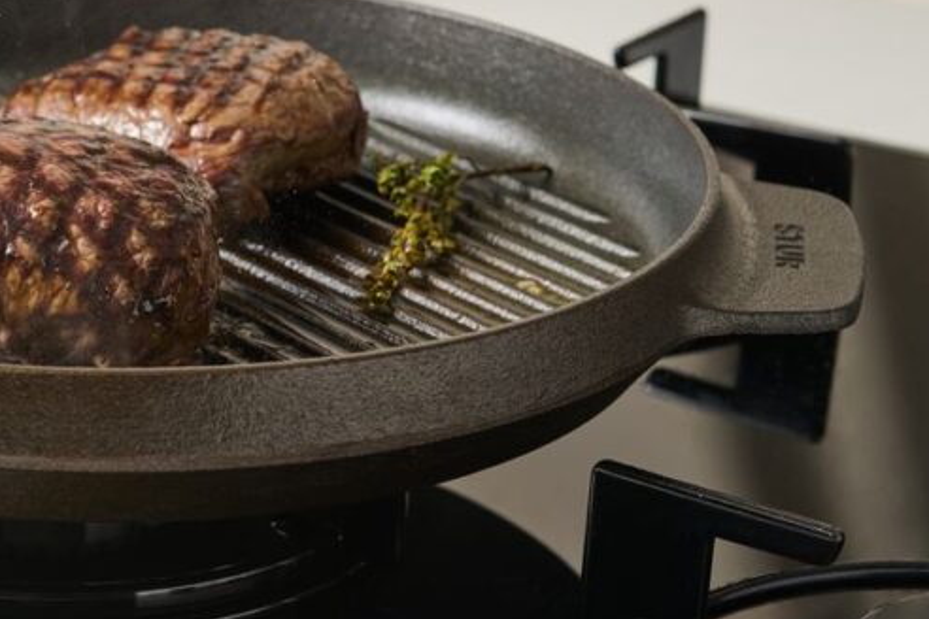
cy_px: 241
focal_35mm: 125
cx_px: -2
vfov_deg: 11.0
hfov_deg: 16.1
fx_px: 3225
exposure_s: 1/160
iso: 100
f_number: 9
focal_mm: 60
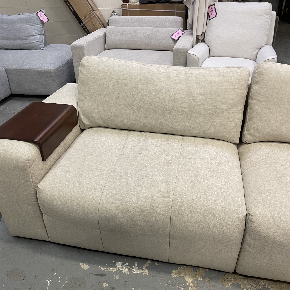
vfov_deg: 54.0
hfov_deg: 54.0
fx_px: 284
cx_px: 145
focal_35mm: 30
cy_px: 150
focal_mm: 5.1
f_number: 1.6
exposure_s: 1/60
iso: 80
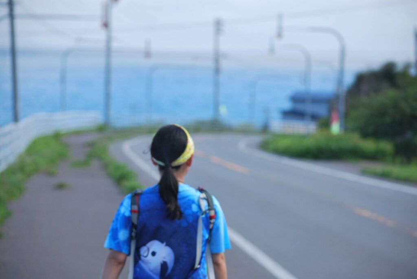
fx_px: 2174
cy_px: 140
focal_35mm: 188
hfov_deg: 11.0
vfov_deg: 7.3
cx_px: 208
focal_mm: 125
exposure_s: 1/400
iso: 200
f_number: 5
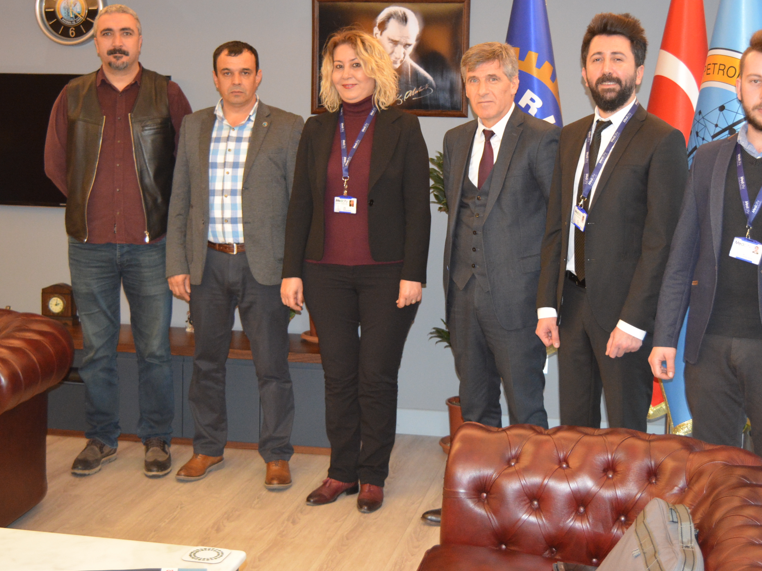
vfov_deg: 25.2
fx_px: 1277
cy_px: 244
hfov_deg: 33.2
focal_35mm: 58
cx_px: 440
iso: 2000
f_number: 4.2
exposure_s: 1/60
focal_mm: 30
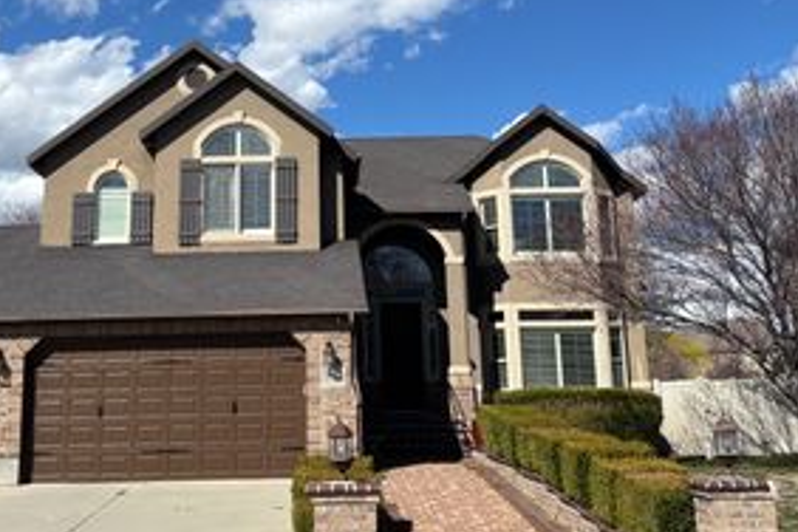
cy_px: 140
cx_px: 334
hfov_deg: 41.0
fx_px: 1064
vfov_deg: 27.7
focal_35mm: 48
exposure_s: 1/4630
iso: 50
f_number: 1.6
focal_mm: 5.96
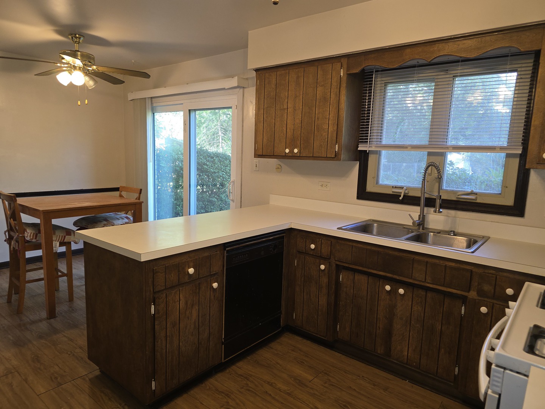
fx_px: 362
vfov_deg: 58.9
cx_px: 272
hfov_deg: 73.9
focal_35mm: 23
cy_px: 204
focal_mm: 6.3
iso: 100
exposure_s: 1/60
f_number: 1.7
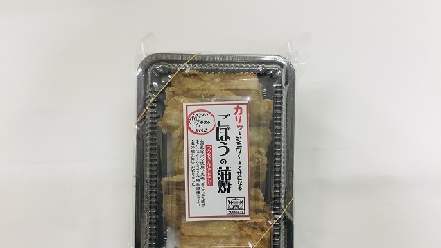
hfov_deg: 58.0
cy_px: 162
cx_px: 220
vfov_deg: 34.4
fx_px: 398
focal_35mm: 34
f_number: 2.4
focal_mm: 3.3
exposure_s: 1/33
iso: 64
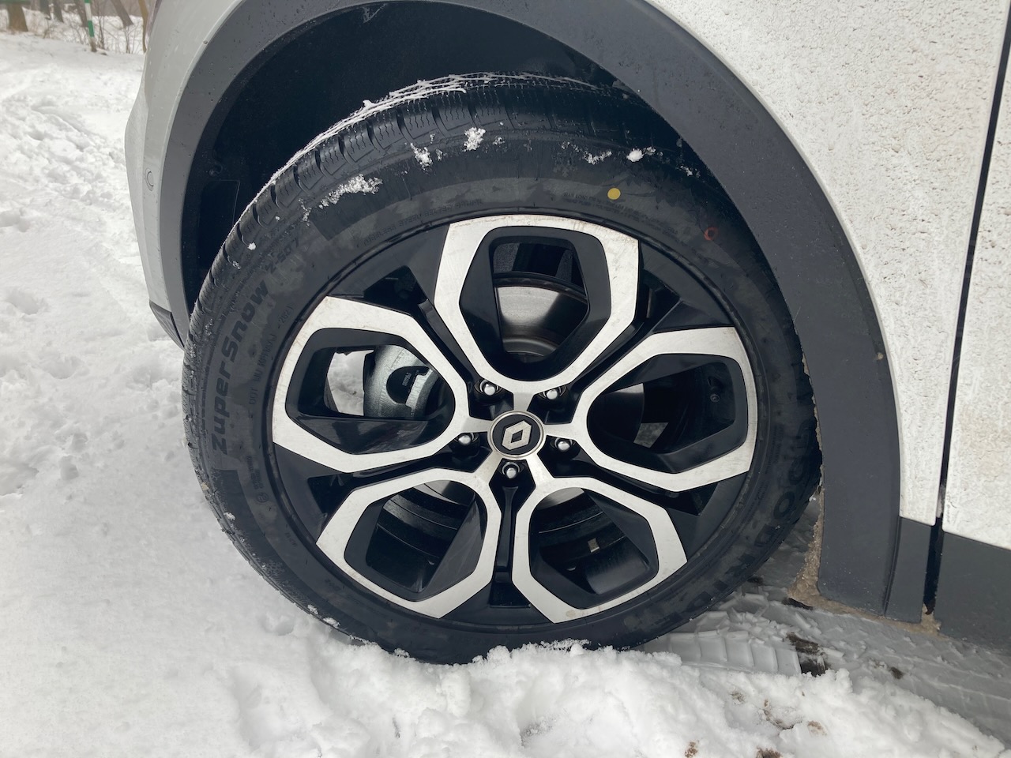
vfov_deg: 49.7
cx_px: 506
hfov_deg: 63.4
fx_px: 818
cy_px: 379
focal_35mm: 28
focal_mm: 3.99
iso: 20
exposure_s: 1/127
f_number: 1.8
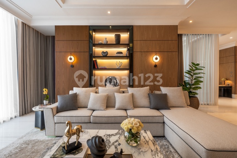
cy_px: 79
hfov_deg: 96.7
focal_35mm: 16
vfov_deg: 73.7
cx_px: 118
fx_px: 105
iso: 100
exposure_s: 1/8
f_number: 11
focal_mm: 16
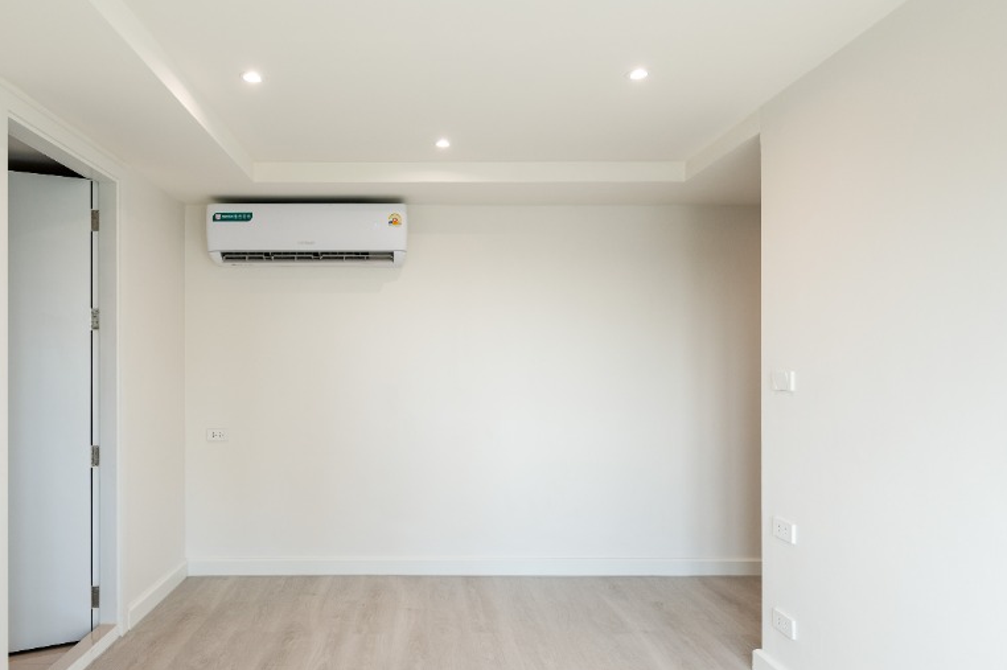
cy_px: 352
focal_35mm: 22
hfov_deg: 79.4
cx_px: 466
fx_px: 605
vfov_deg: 57.9
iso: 100
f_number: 5.6
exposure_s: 1/40
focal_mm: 16.5
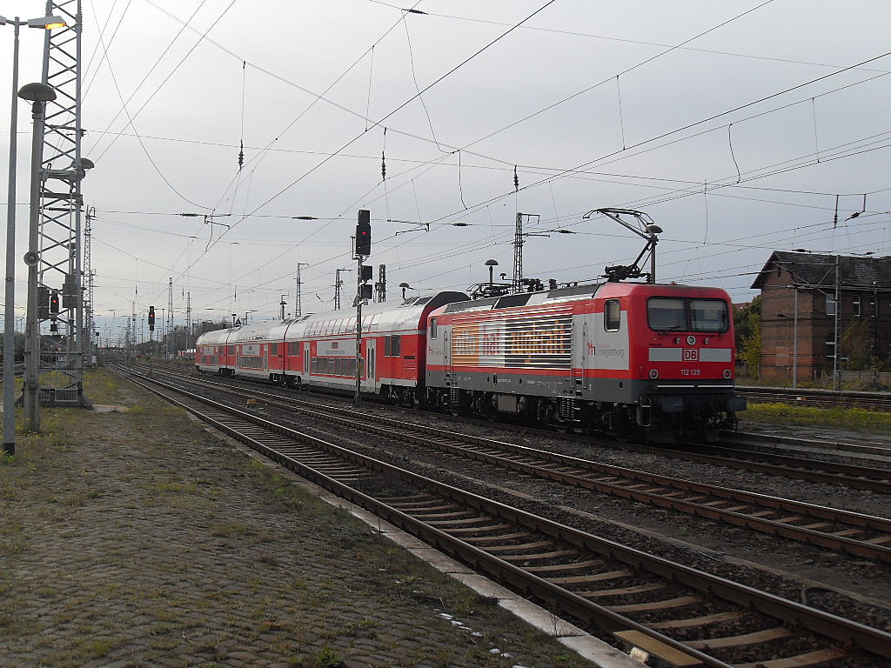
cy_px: 334
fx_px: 1030
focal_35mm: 40
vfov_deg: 36.0
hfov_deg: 46.8
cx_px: 446
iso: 80
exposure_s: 1/125
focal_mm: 7.1
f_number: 7.7
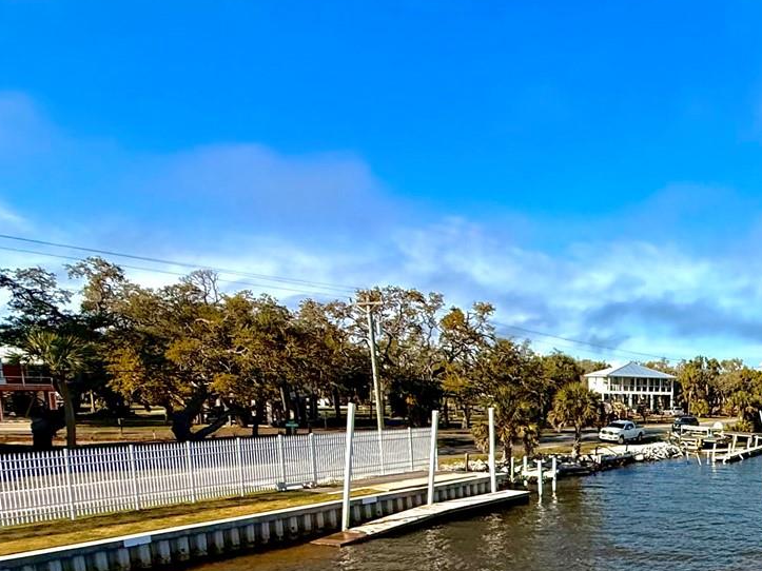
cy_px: 484
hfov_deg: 46.7
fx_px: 682
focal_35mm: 31
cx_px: 793
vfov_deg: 42.6
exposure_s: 1/4149
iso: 50
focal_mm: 2.22
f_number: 2.2
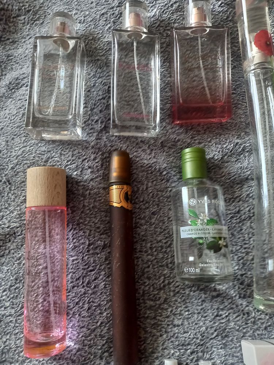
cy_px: 182
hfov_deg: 54.9
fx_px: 264
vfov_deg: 69.4
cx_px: 137
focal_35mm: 25
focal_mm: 4.6
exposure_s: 1/25
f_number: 2
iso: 400
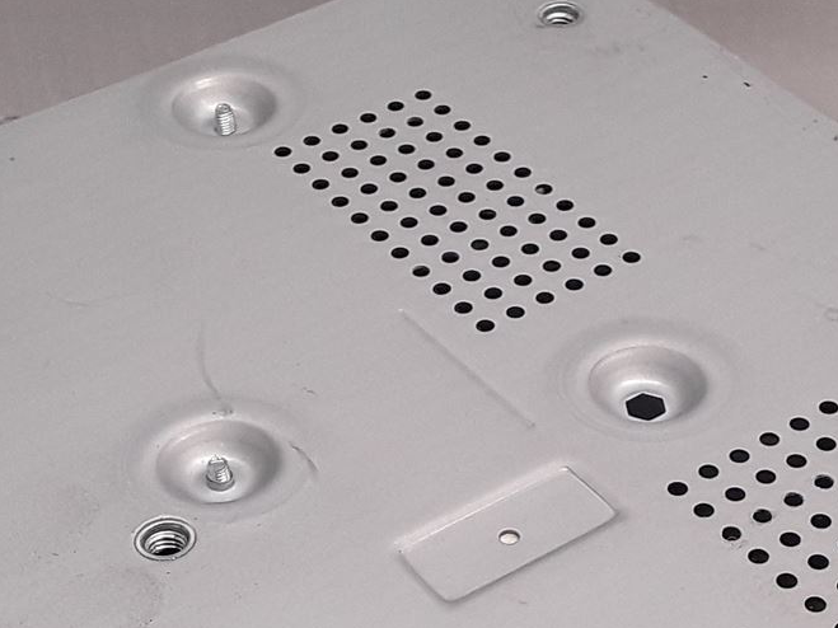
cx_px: 486
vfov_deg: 16.6
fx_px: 2106
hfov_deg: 22.5
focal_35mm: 87
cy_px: 645
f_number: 1.9
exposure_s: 1/100
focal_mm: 2.91
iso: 40
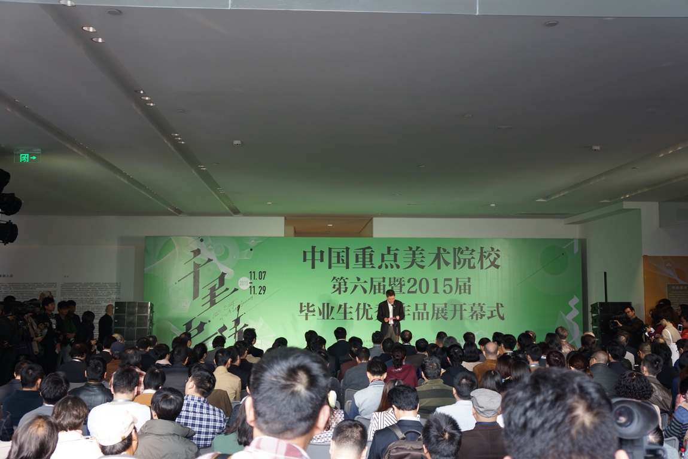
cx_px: 344
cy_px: 230
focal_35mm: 39
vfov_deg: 34.2
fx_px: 746
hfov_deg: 49.5
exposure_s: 1/60
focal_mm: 26
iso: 200
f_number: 4
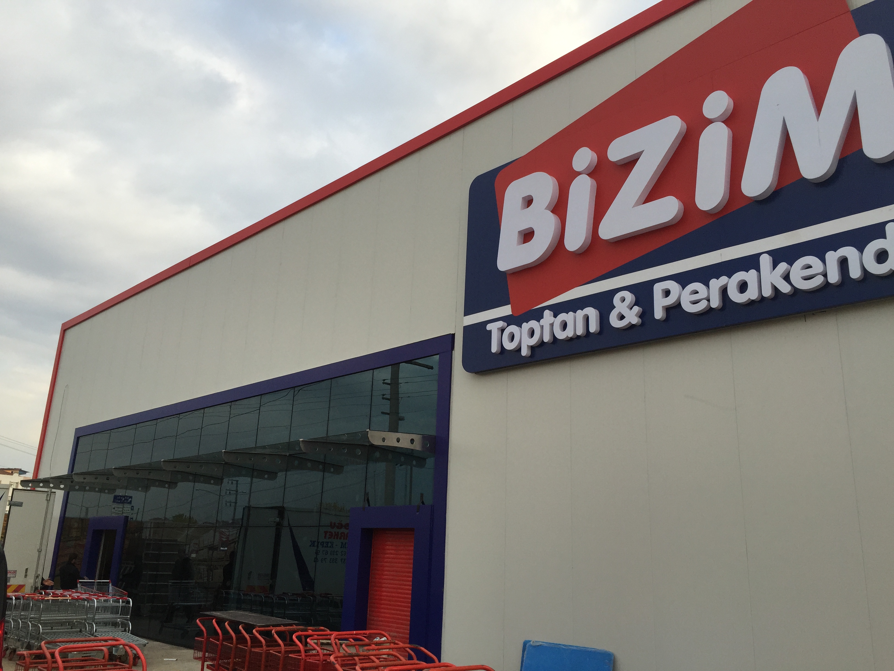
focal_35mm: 29
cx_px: 447
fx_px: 749
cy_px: 336
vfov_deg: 48.2
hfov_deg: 61.7
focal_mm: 4.15
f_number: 2.2
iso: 32
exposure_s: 1/482
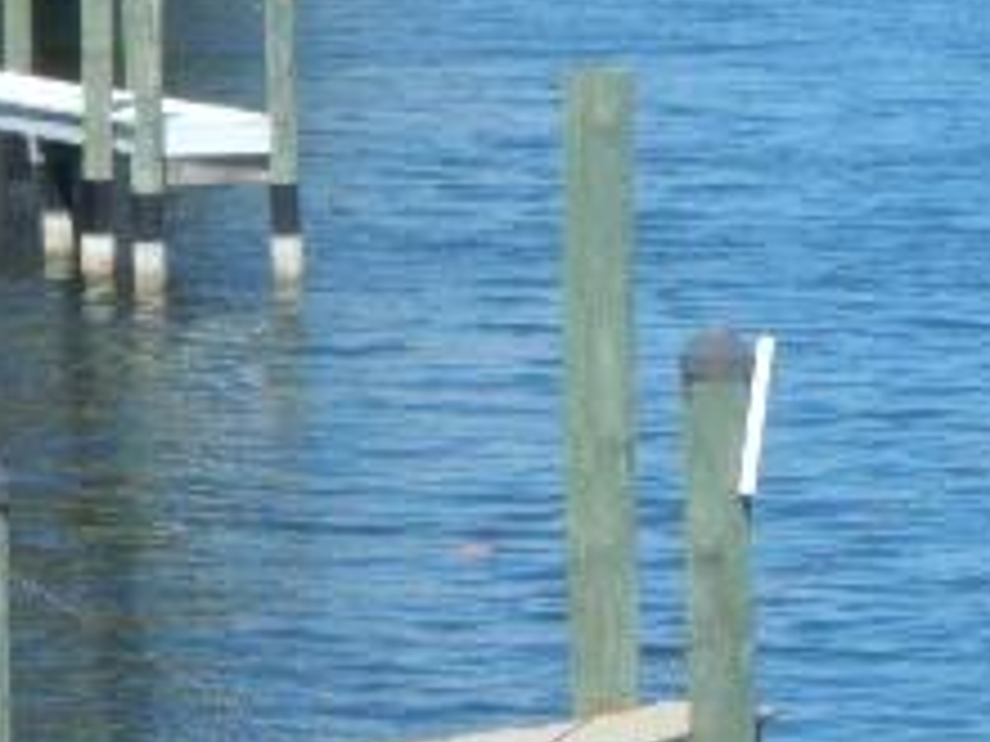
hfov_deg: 8.0
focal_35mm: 247
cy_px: 256
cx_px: 1053
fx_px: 7064
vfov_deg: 6.0
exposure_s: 1/500
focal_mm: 15.3
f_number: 4.3
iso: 125
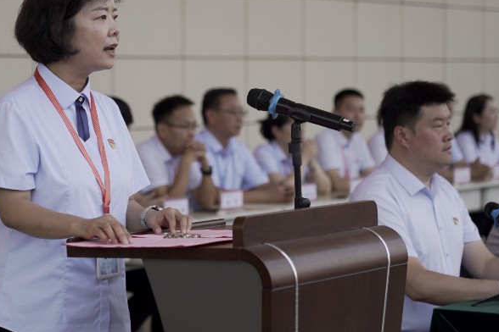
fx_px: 1830
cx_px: 182
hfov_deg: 15.5
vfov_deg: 10.4
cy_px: 112
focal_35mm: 132
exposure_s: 1/250
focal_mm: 97
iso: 200
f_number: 4
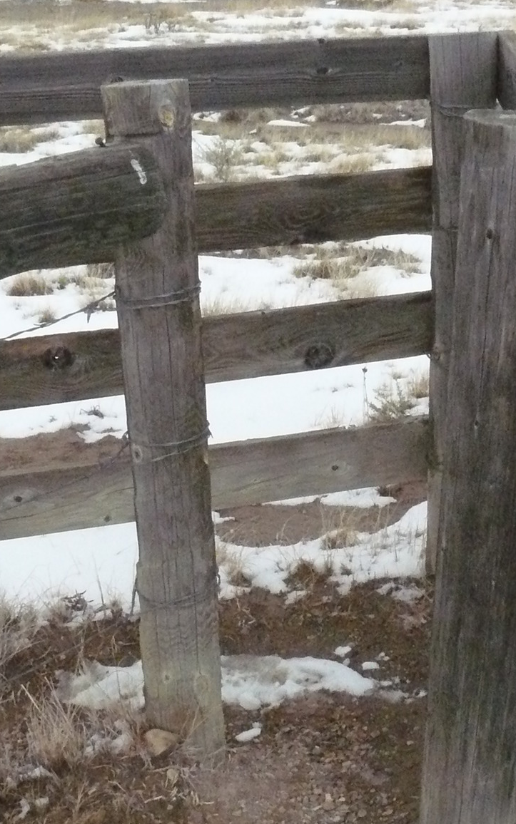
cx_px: 328
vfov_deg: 30.9
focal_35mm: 66
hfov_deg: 19.7
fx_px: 1484
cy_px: 313
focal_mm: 6
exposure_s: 1/1000
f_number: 8
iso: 800
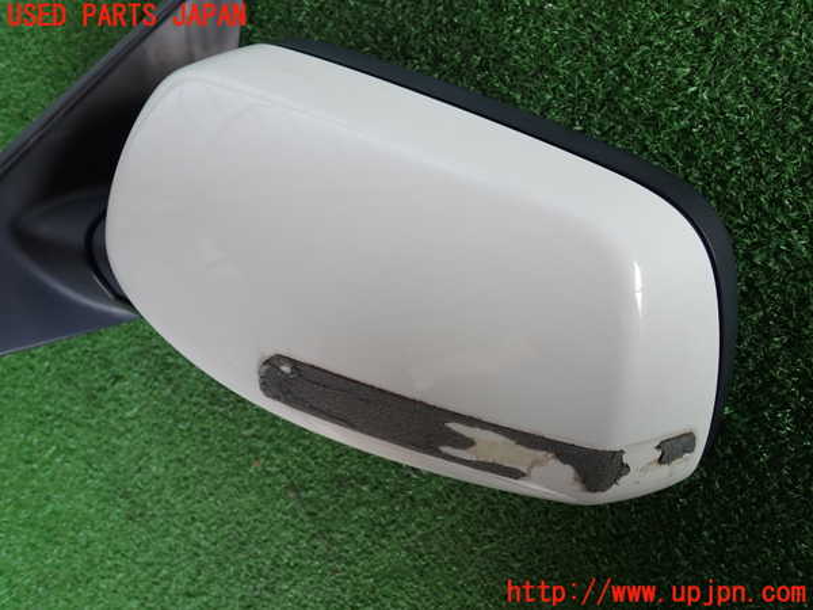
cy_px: 305
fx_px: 705
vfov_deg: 46.8
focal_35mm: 30
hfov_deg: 60.0
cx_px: 406
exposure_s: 1/60
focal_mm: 5.4
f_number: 2.3
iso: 160
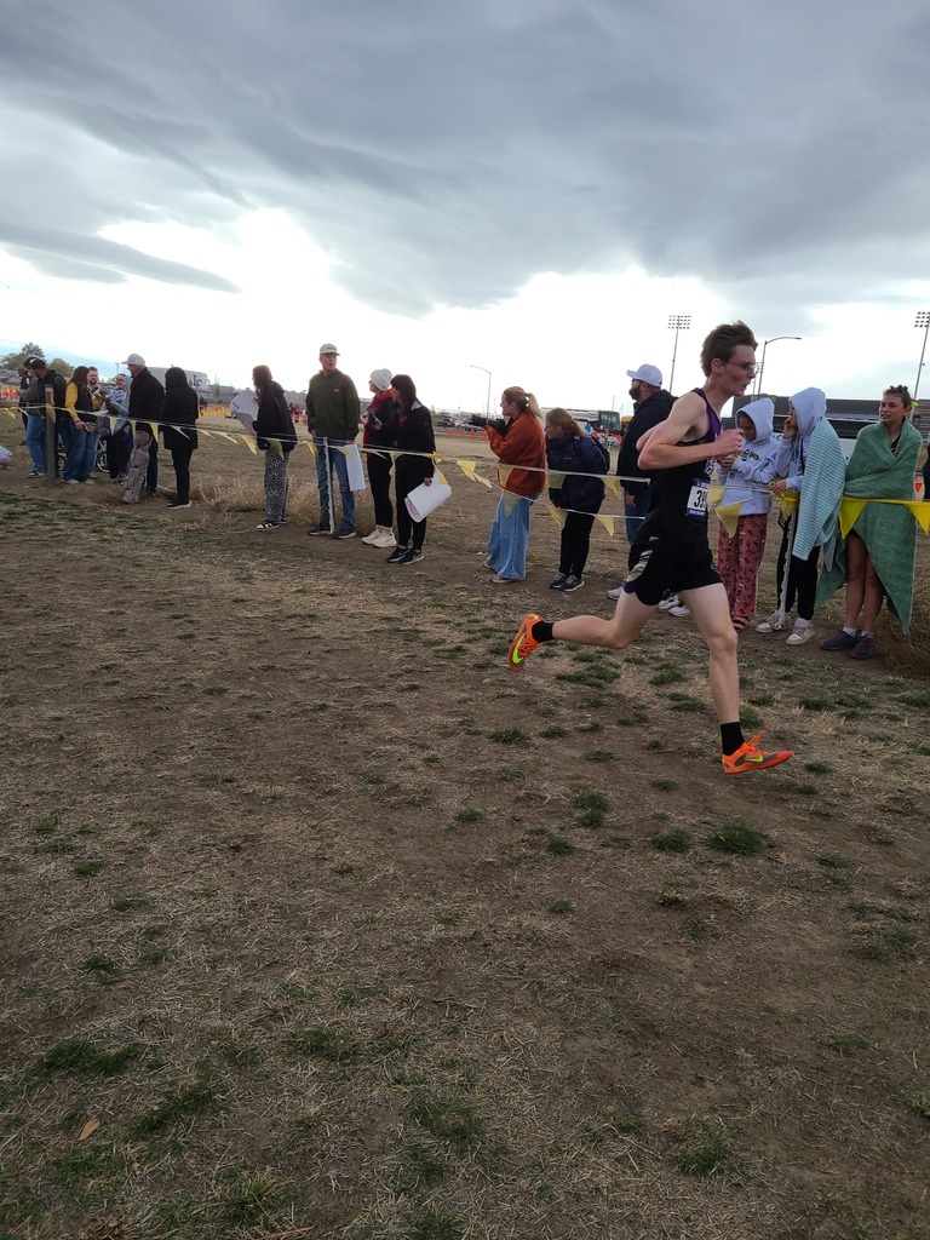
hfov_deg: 53.1
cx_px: 465
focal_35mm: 26
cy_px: 620
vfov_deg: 67.3
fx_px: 931
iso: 40
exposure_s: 1/732
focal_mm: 5.4
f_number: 1.8
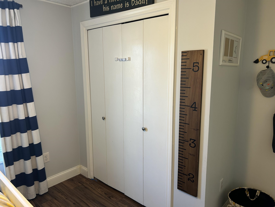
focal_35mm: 26
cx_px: 138
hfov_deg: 67.3
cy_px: 104
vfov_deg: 53.1
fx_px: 207
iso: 100
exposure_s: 1/60
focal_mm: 5.7
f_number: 1.5
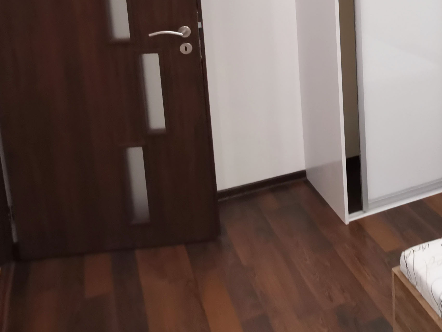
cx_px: 511
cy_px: 18
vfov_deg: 29.9
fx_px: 587
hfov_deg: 34.3
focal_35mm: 46
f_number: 2.2
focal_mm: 2.23
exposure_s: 1/50
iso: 160
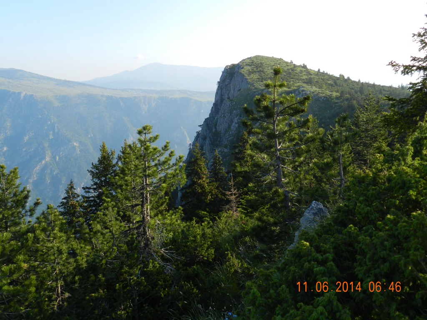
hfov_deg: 49.0
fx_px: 469
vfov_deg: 37.7
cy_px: 160
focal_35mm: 38
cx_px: 214
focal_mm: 6.7
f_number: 4
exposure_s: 1/500
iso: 160
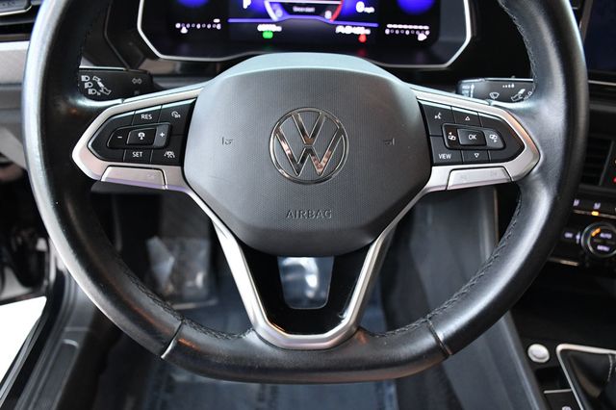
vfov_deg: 38.8
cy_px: 205
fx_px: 581
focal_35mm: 34
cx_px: 308
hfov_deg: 55.8
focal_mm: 23
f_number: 4.5
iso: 2500
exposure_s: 1/80
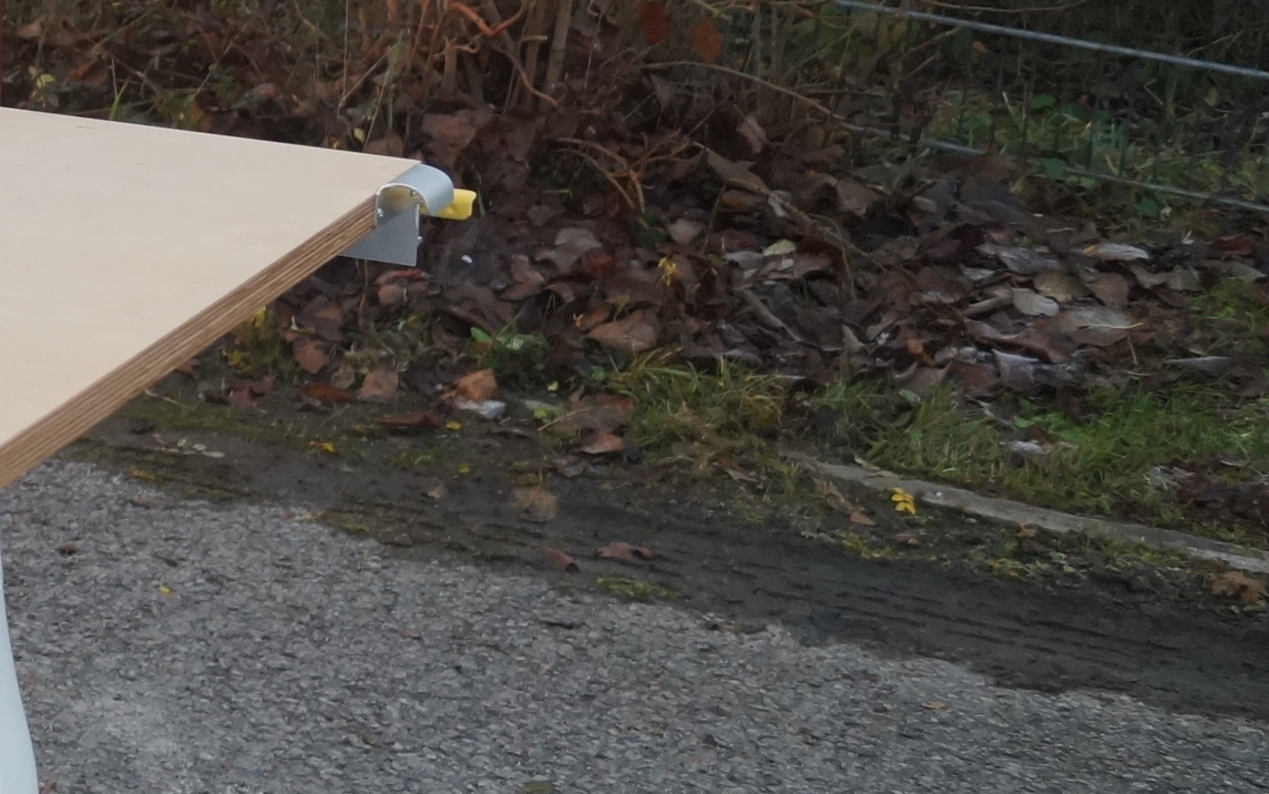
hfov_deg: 18.5
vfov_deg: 13.8
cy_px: -10
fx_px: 3217
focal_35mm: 93
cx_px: -874
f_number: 4
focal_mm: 18
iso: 500
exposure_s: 1/160
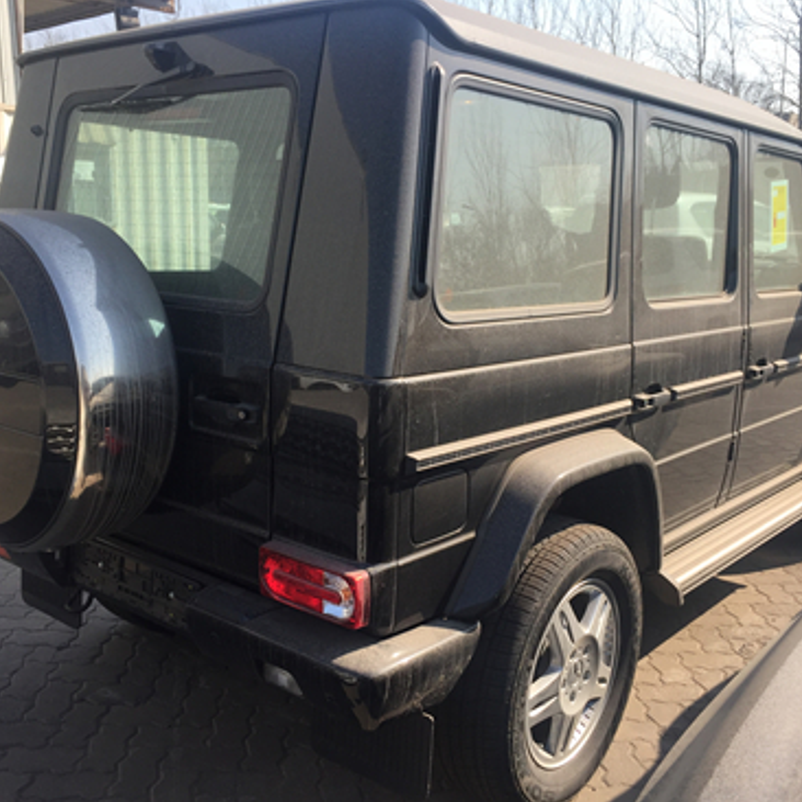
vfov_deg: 47.2
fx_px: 917
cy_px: 402
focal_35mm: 35
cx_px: 403
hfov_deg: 47.2
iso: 32
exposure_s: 1/879
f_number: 2.2
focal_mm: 4.15
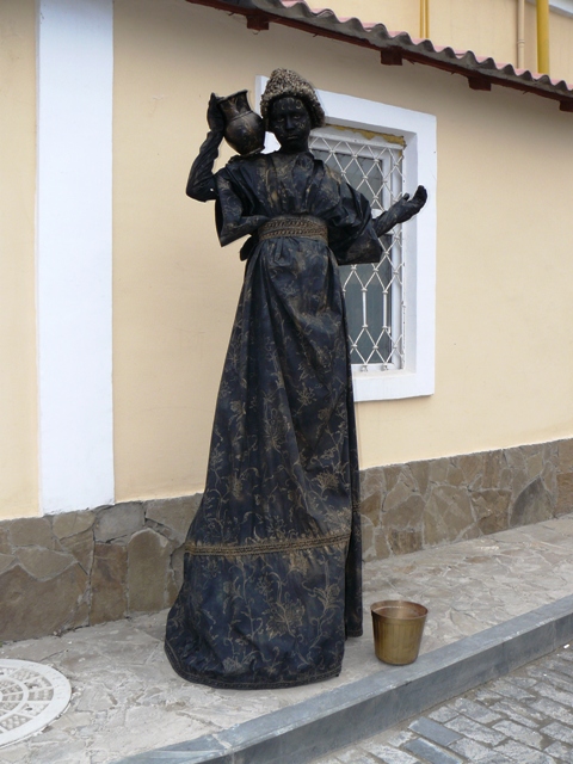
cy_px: 382
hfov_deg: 39.7
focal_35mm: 36
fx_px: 795
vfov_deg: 51.4
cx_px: 286
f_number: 4
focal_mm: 6
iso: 100
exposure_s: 1/160
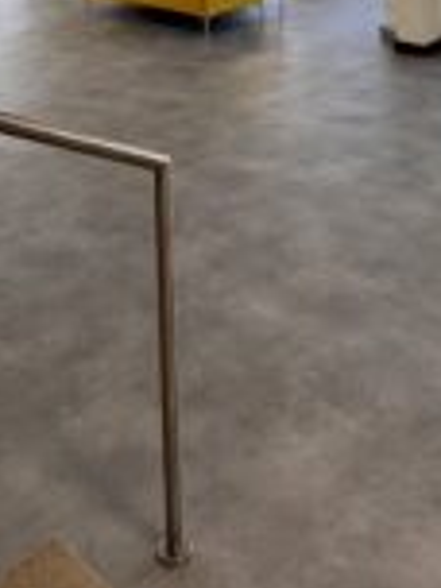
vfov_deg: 29.4
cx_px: 236
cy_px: -195
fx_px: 866
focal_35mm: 51
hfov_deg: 28.6
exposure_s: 1/100
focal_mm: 2.22
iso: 50
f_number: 2.2
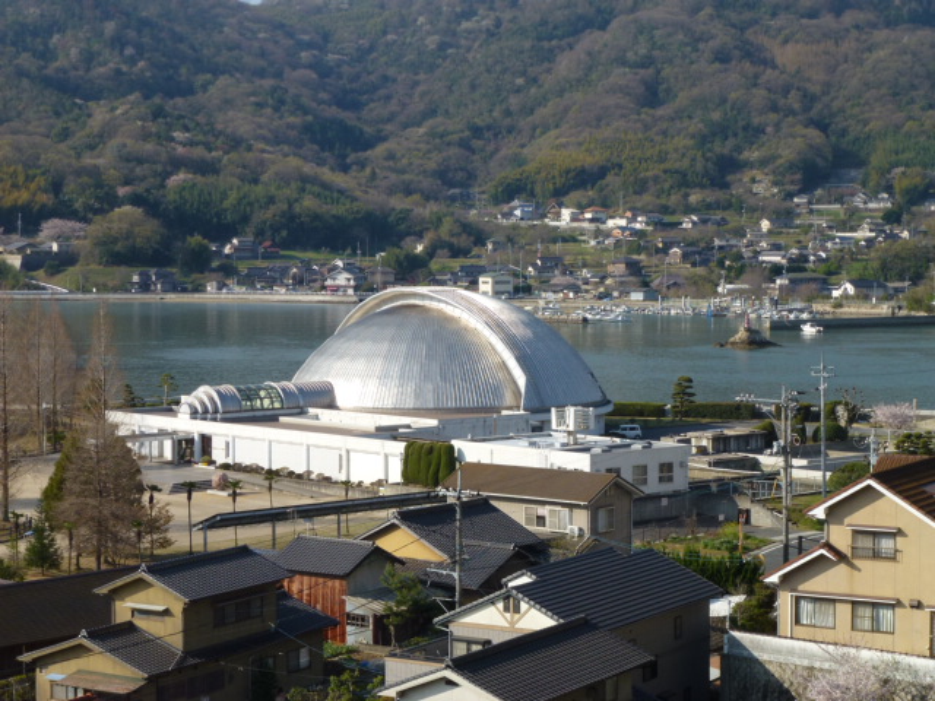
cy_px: 350
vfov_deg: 19.4
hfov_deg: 25.7
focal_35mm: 76
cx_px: 468
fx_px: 2053
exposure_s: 1/500
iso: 100
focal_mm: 13.6
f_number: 4.7
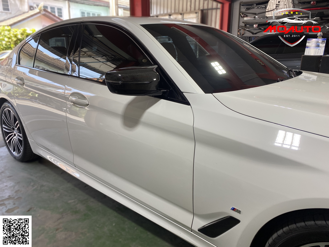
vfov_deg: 53.1
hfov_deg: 67.3
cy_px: 124
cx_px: 164
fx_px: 247
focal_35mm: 26
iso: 50
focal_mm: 4.25
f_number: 1.8
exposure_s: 1/122
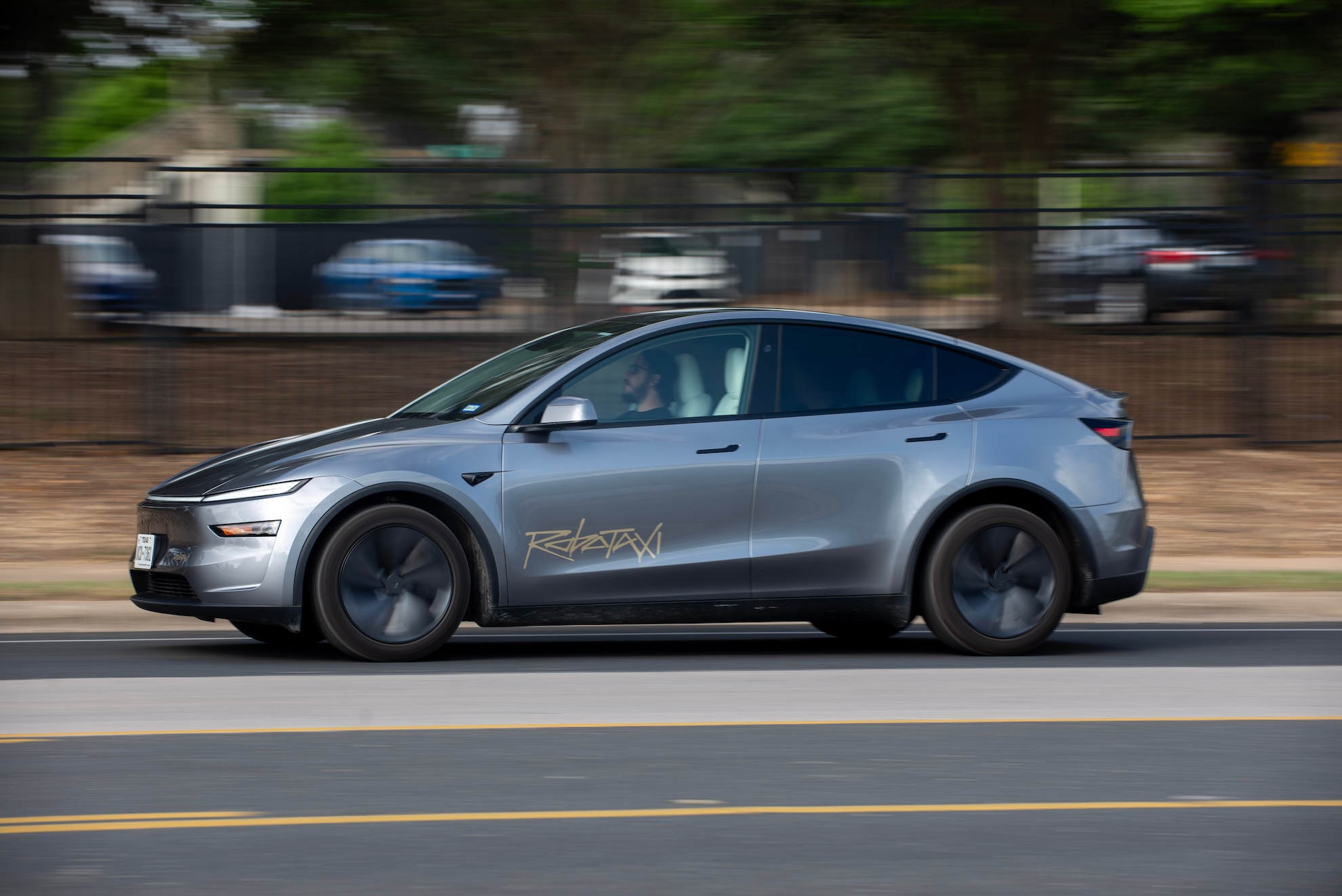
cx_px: 671
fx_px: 4848
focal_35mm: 130
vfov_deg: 10.6
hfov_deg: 15.8
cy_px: 448
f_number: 6.3
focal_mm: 130
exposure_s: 1/80
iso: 50
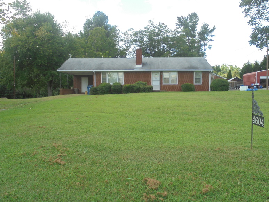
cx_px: 134
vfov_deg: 41.8
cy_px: 101
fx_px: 264
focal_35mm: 34
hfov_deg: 54.0
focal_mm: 6.1
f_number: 4
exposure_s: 1/200
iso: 100
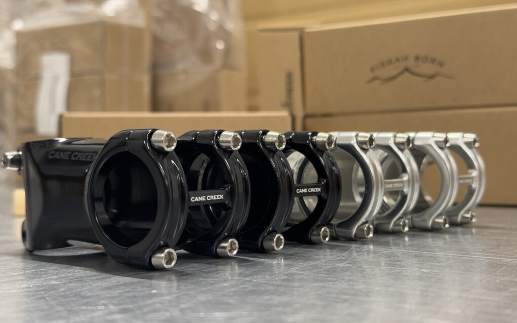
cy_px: 172
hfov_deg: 39.6
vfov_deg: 25.3
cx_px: 258
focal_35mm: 51
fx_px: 719
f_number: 1.78
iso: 200
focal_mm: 6.76
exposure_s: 1/40
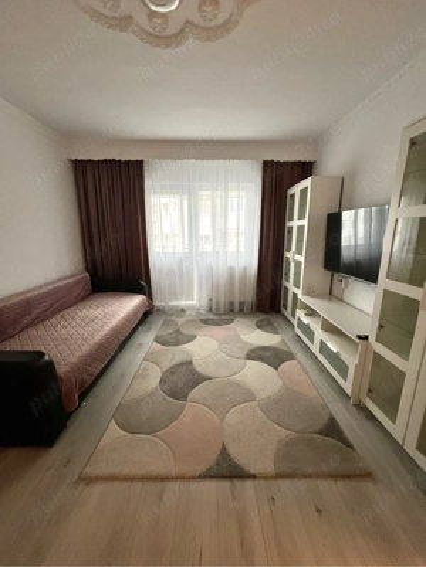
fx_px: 213
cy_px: 284
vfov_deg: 106.2
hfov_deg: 89.9
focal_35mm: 13
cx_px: 213
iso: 200
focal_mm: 1.57
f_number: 1.8
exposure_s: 1/50
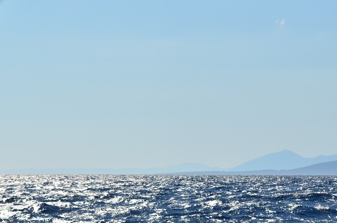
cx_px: 142
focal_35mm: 182
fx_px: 1700
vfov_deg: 7.5
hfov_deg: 11.3
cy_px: 184
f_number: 5.6
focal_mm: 70
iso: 500
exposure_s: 1/8000
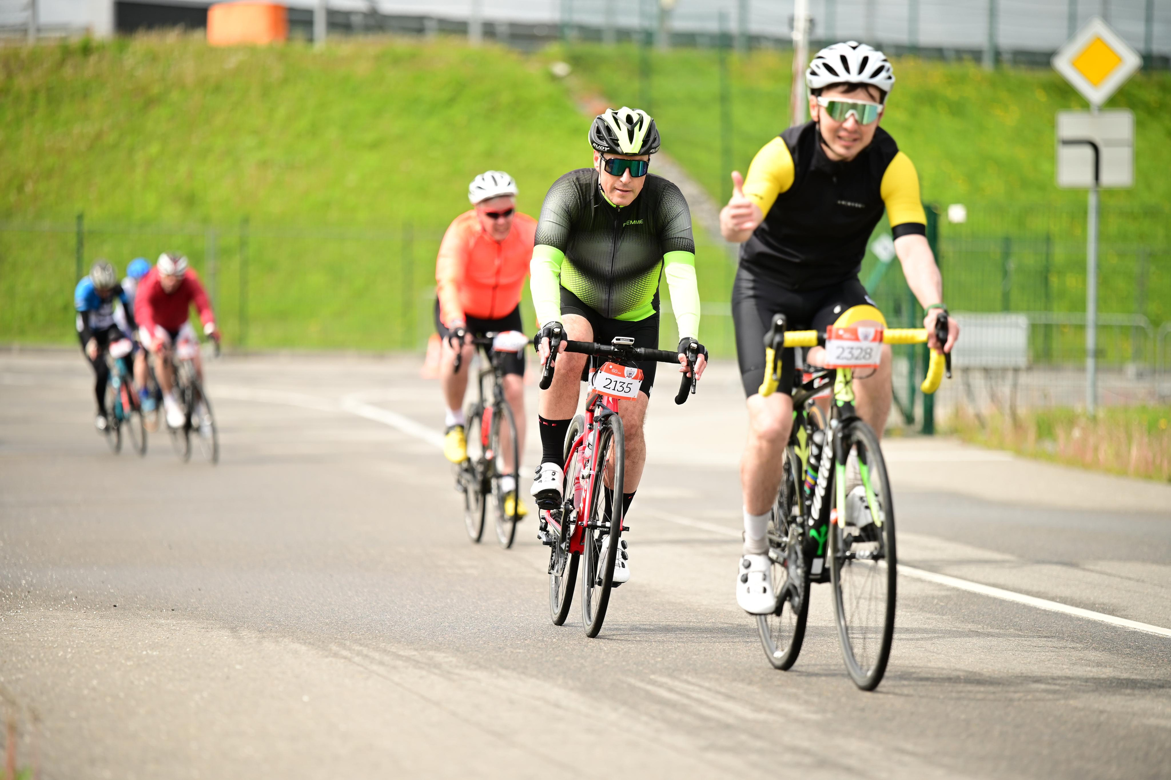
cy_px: 390
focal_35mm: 180
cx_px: 586
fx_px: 5852
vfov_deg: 7.6
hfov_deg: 11.4
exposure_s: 1/1600
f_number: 2.8
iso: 200
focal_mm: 180
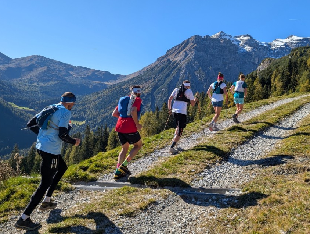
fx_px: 260
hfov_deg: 61.3
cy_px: 101
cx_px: 177
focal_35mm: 29
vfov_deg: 48.2
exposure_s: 1/1005
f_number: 1.68
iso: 21
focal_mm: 6.9
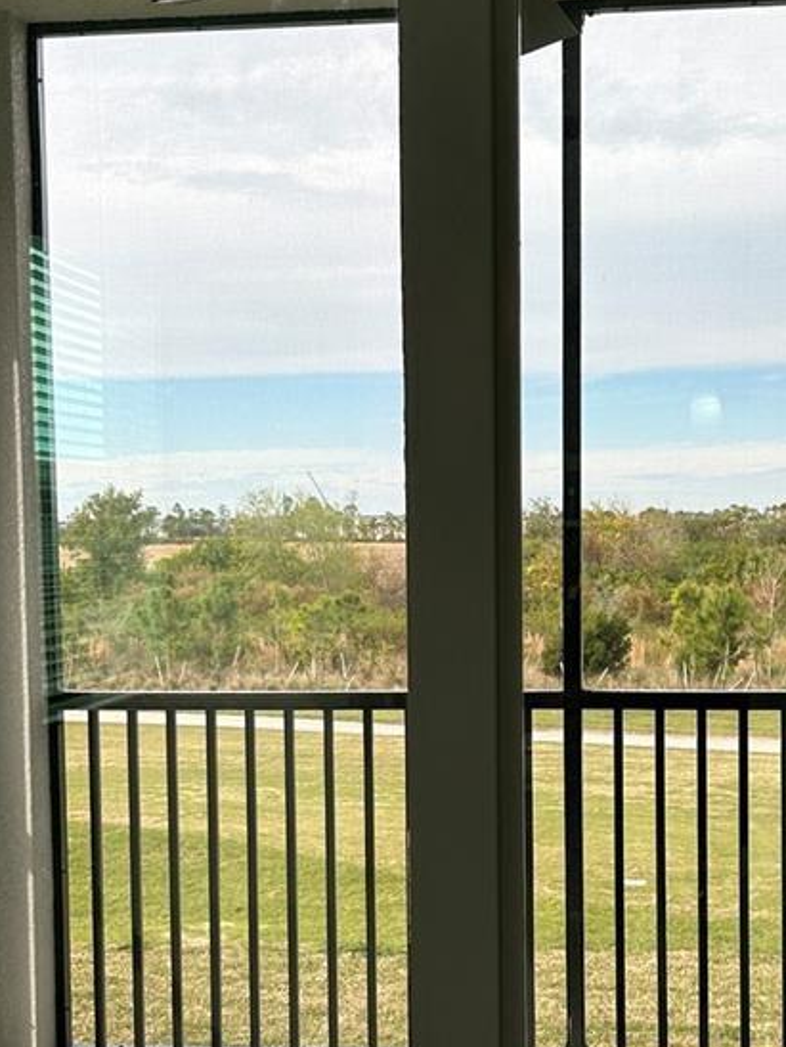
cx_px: 486
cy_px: 649
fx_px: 1724
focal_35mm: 57
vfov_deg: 33.6
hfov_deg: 25.6
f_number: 1.5
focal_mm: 5.7
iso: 50
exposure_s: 1/1196
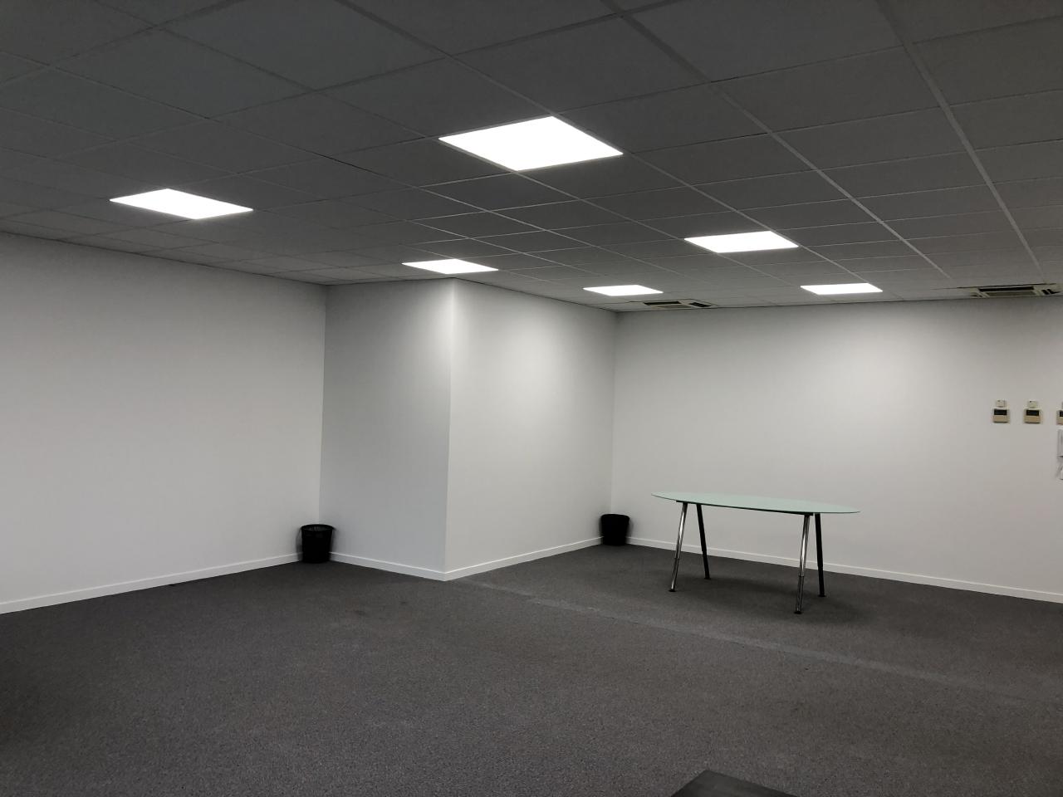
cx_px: 532
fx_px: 860
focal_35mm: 28
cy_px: 398
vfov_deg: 49.7
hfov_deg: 63.4
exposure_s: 1/50
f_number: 1.8
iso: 32
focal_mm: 3.99
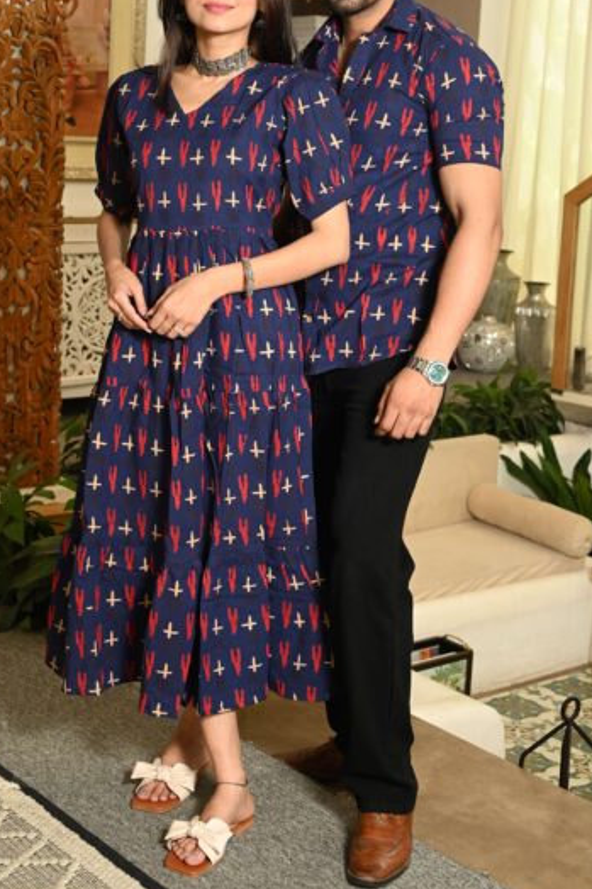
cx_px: 282
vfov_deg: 34.3
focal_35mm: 58
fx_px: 1432
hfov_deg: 23.4
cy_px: 338
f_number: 5.6
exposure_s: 1/160
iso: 640
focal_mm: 45
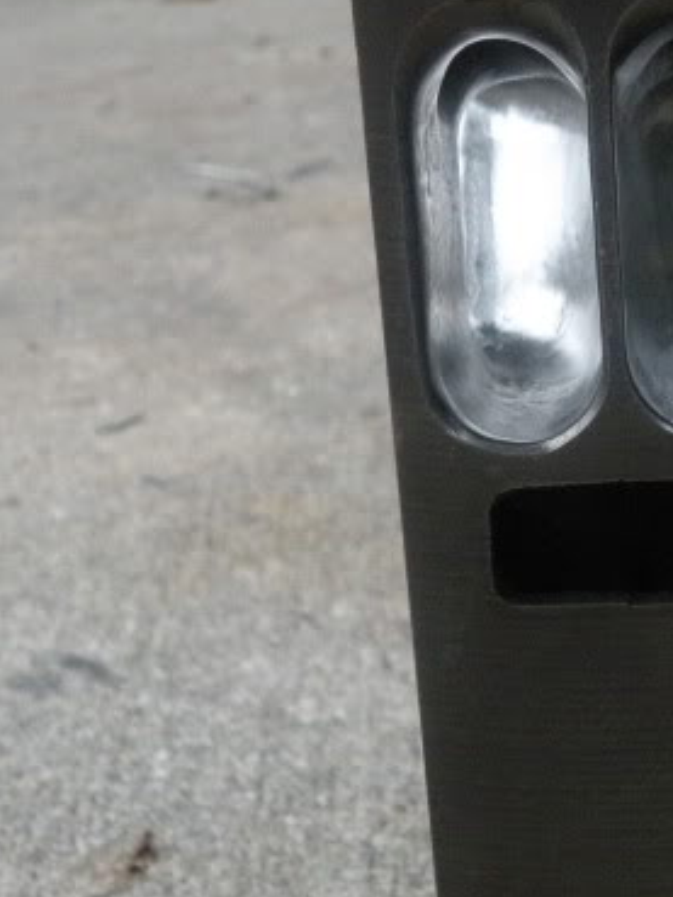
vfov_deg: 21.4
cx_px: 600
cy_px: 270
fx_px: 2358
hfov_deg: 16.1
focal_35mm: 91
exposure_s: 1/48.4
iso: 400
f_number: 3.2
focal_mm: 7.4
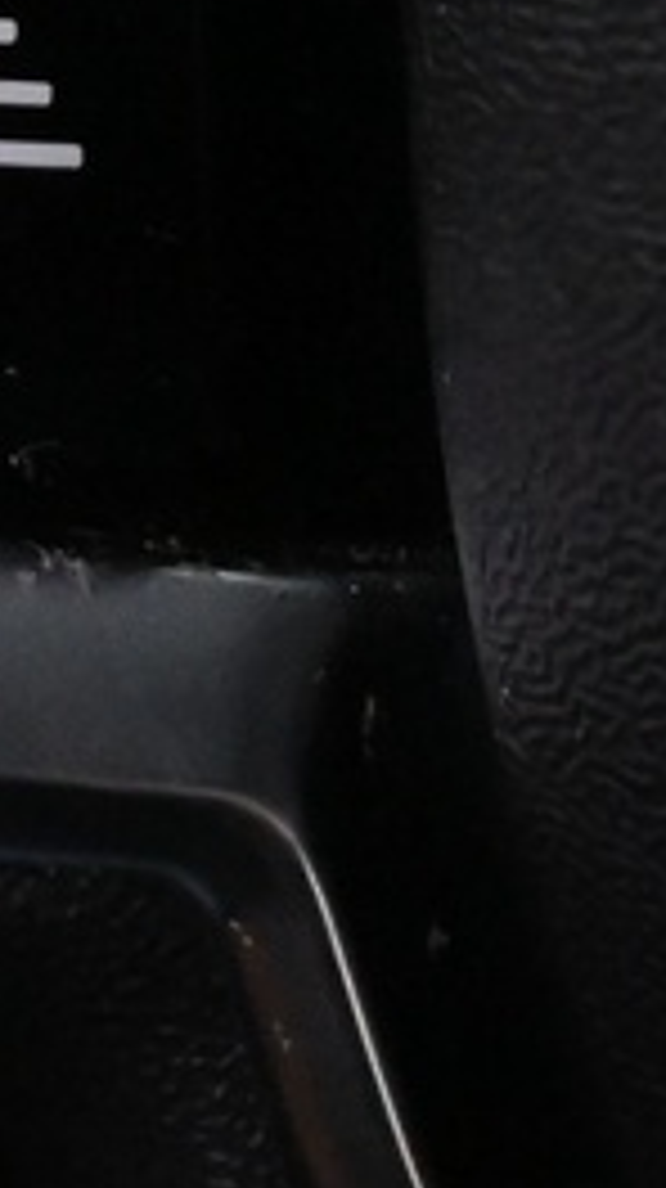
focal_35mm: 256
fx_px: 8052
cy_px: -666
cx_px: -1040
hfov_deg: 4.6
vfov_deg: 8.2
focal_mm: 26.5
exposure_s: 1/40
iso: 5000
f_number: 4.5
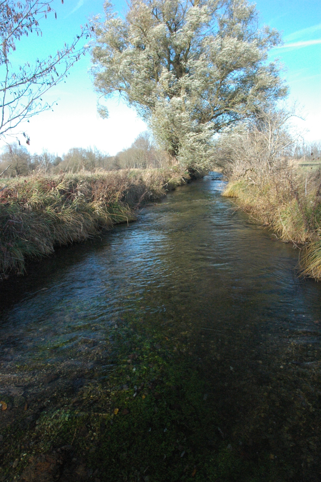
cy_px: 241
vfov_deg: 67.4
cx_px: 160
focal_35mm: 27
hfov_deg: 47.9
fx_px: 362
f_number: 10
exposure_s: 1/200
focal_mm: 18
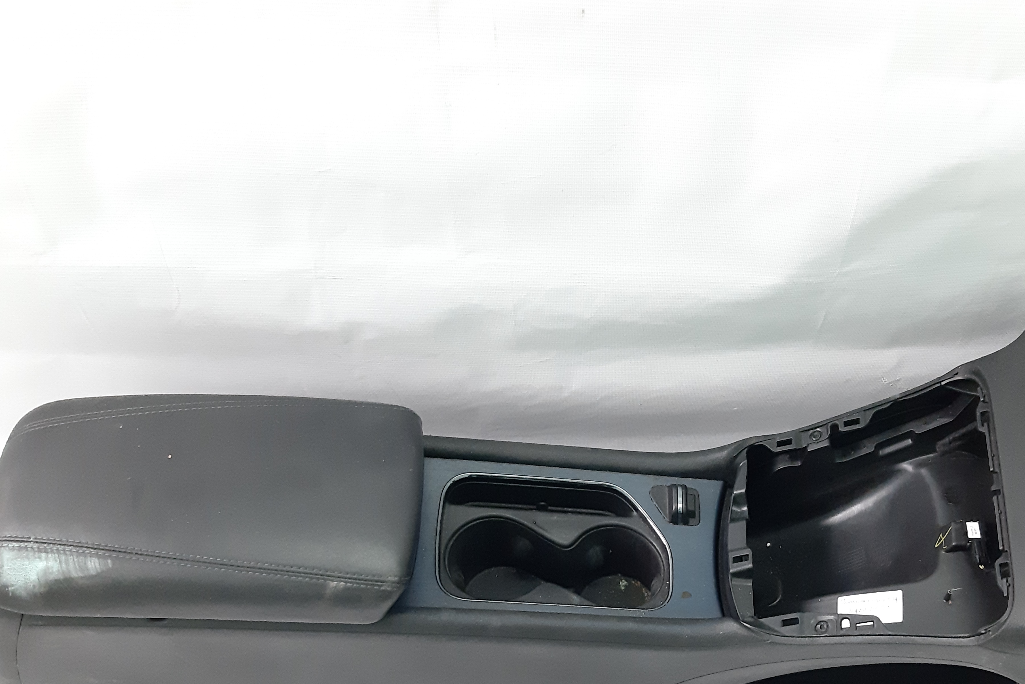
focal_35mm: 44
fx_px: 1253
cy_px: 546
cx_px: 622
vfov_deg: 29.8
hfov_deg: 44.2
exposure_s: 1/25
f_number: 1.7
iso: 400
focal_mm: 3.93
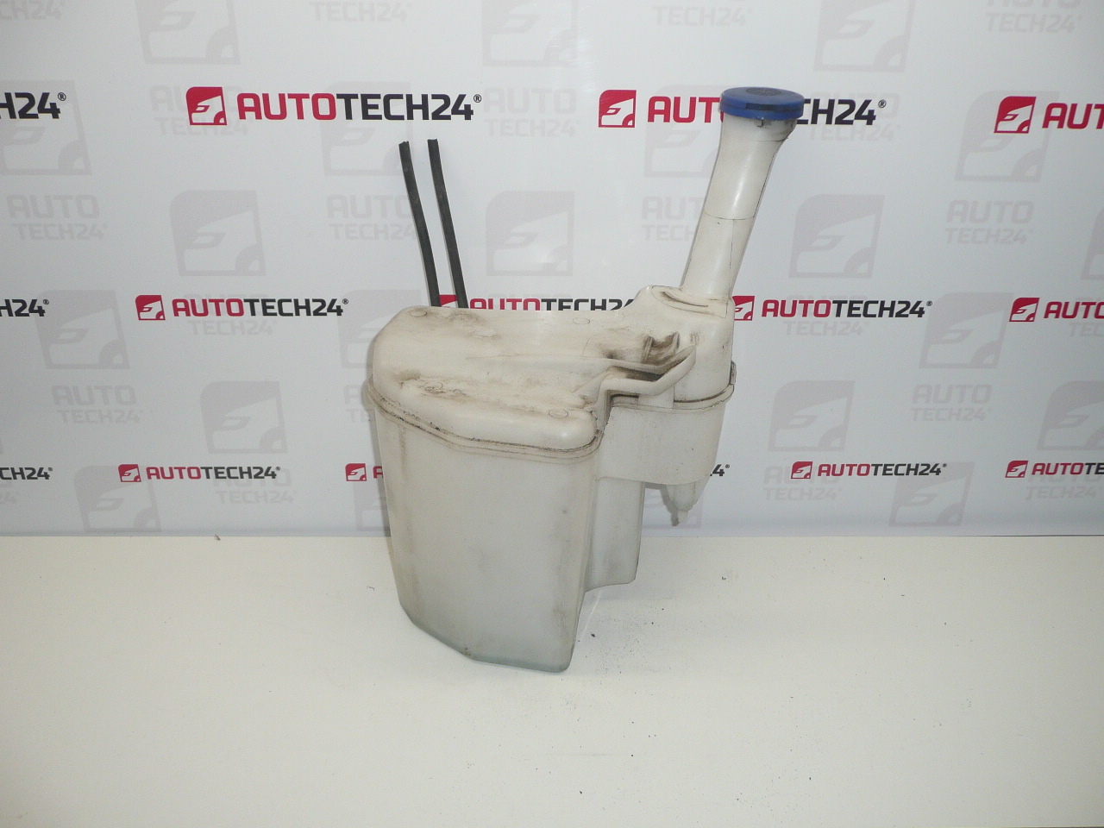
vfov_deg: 46.8
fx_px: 957
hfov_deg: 60.0
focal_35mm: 30
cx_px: 552
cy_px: 414
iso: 100
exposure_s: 1/125
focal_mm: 4.6
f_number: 3.3
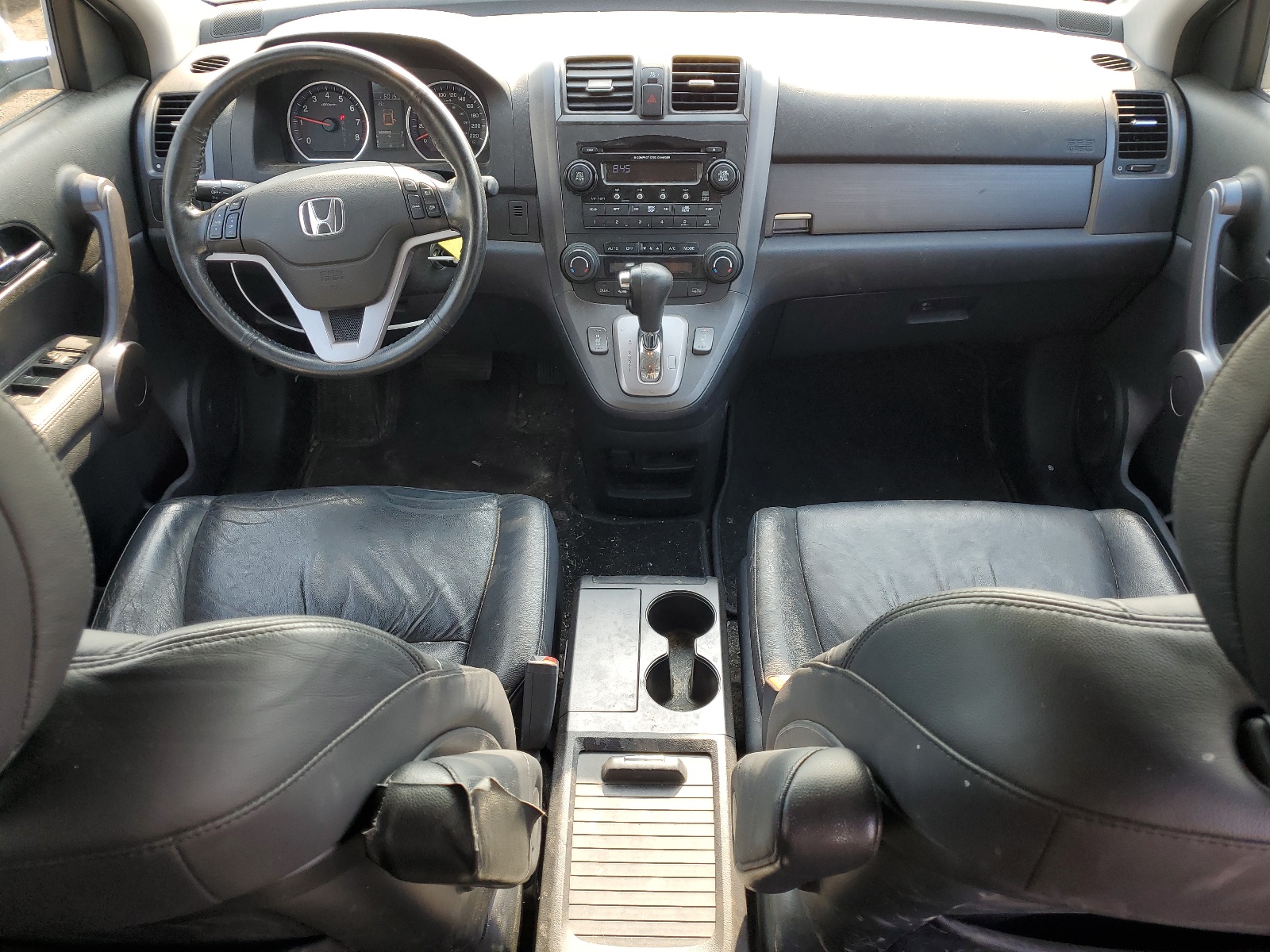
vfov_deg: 53.1
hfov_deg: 67.3
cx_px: 635
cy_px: 476
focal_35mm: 26
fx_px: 954
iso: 50
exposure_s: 1/217
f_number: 1.5
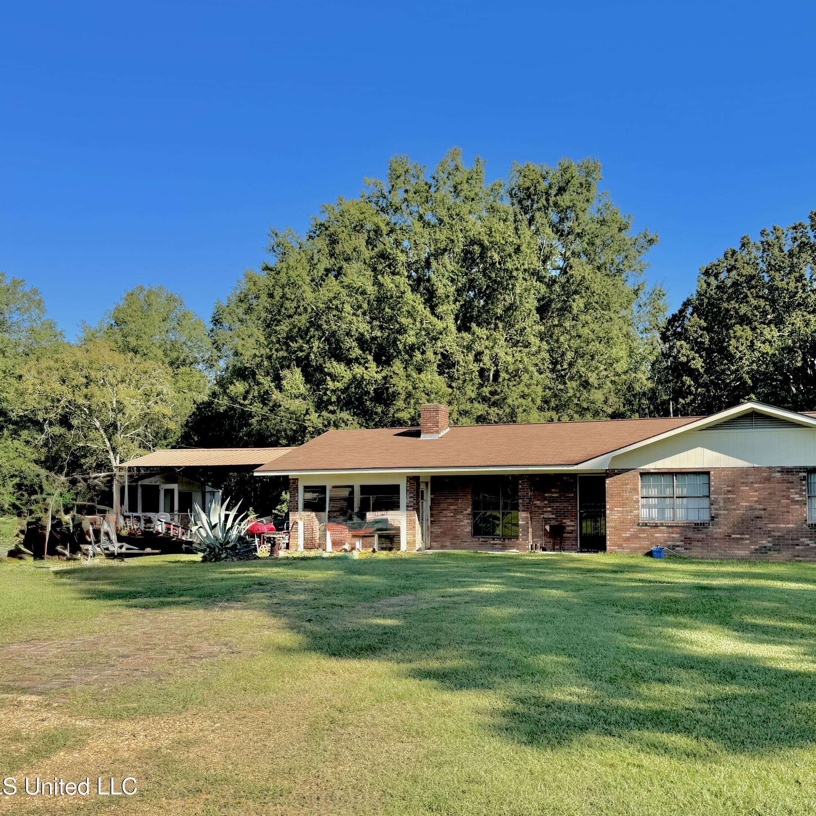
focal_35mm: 29
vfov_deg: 55.6
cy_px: 406
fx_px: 773
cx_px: 526
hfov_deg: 54.8
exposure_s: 1/2415
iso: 80
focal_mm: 6.76
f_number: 1.78
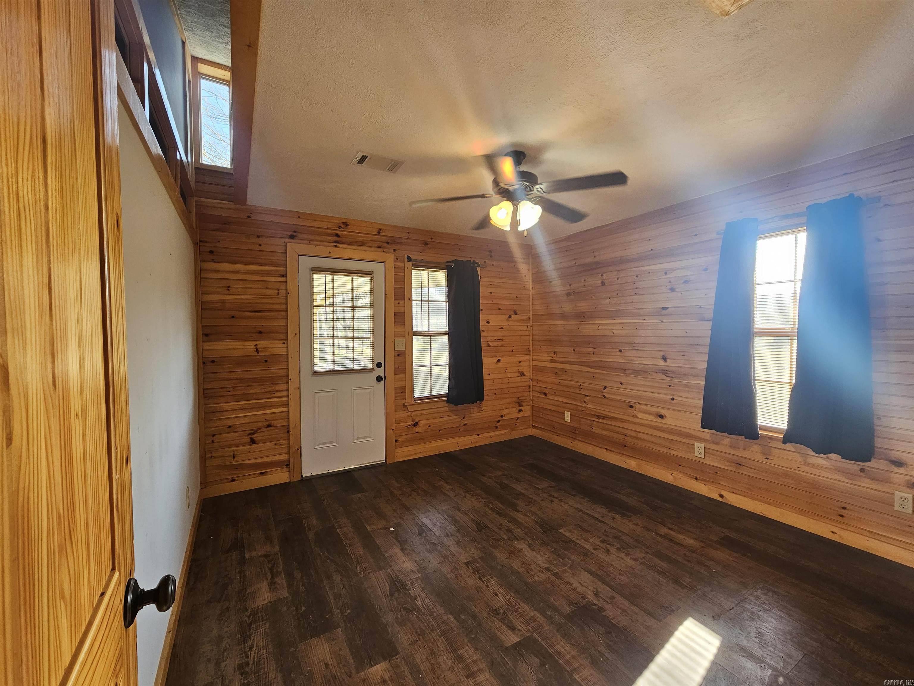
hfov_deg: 106.2
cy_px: 343
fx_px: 343
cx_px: 457
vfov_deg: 89.9
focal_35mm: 13
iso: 125
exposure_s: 1/60
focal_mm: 2.2
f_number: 2.2
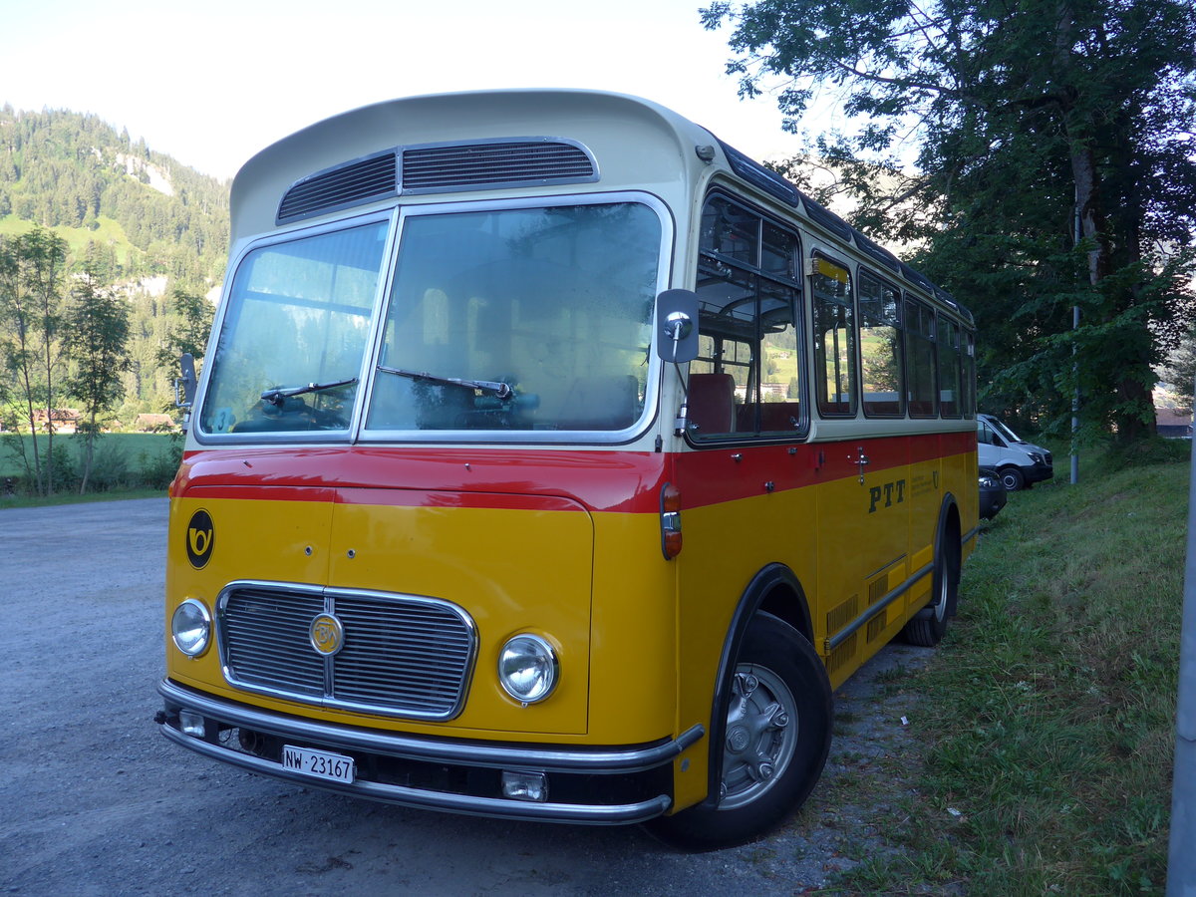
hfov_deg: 61.7
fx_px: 1002
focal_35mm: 29
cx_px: 598
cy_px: 448
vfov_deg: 48.2
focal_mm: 6
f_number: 2.8
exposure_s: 1/160
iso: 80
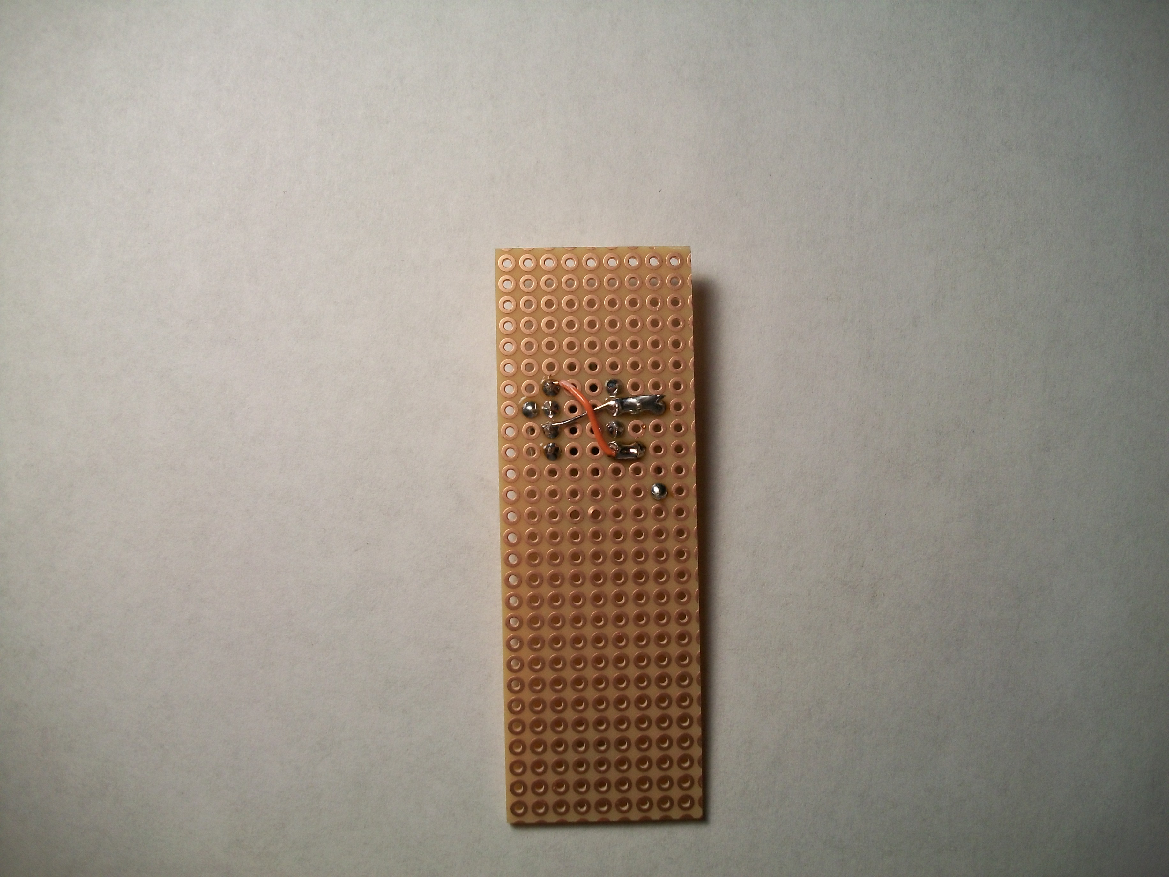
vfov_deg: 44.2
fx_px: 1081
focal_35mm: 32
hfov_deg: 56.8
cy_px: 438
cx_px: 584
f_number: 2.9
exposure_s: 1/200
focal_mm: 5.7
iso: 80
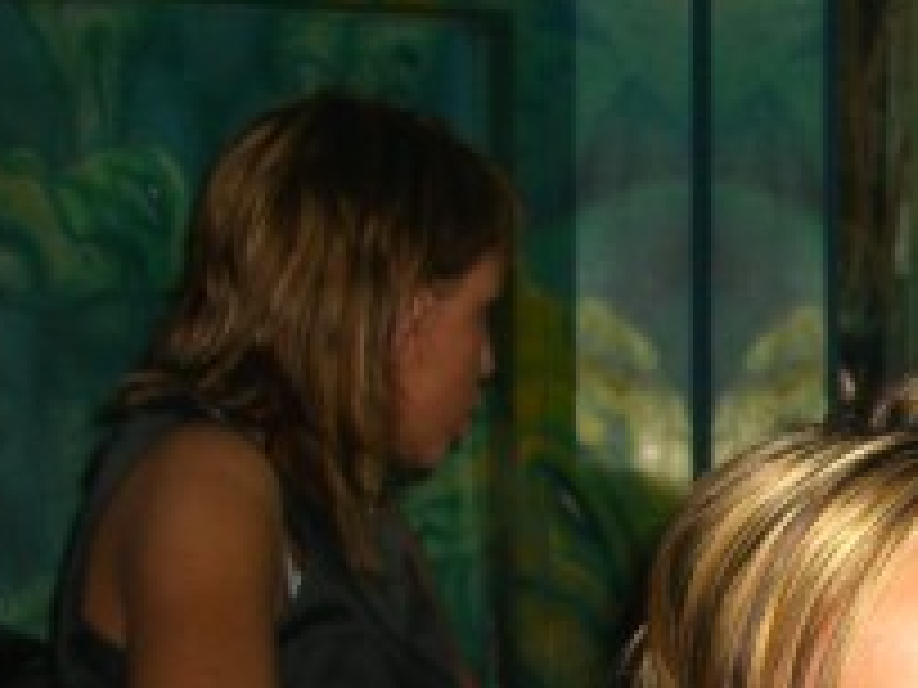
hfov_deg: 16.4
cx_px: 1282
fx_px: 2970
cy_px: 841
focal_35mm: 112
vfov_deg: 12.9
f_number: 2.8
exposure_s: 1/60
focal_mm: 7.9
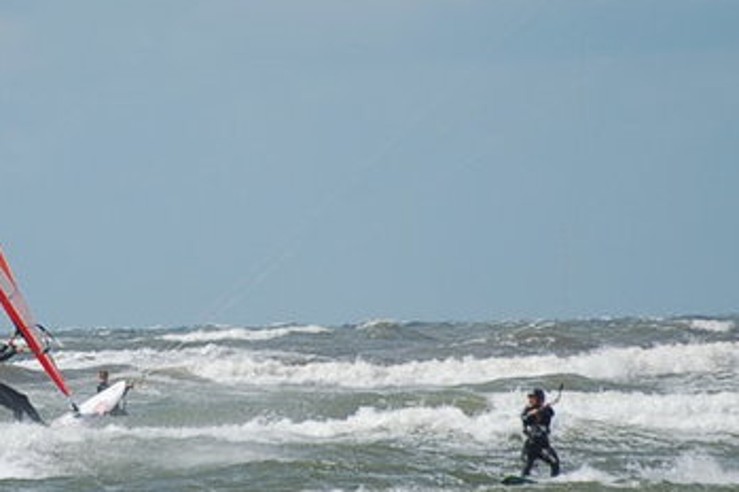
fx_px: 19052
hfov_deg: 2.2
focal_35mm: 929
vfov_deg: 1.5
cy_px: 273
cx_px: 148
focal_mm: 300
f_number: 5.6
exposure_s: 1/1600
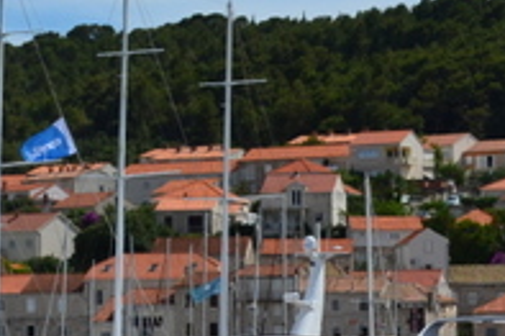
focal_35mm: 177
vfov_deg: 7.7
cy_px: 80
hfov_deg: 11.6
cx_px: 100
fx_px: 2481
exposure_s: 1/500
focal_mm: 29
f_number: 11
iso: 320
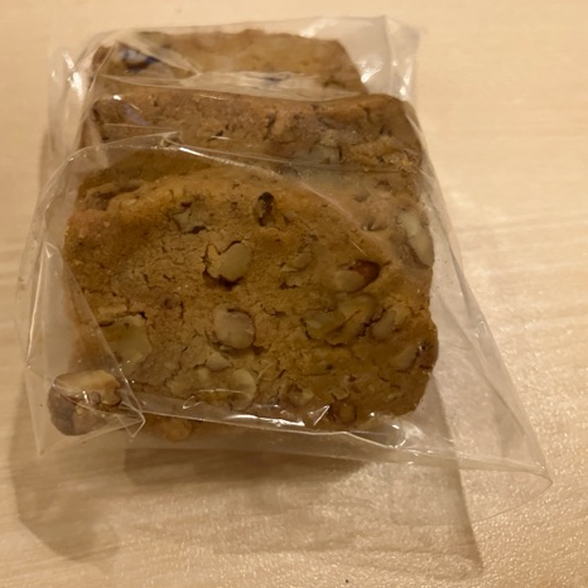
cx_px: 216
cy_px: 286
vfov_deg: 48.4
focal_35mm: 34
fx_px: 653
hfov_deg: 47.9
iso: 250
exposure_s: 1/40
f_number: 1.8
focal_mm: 3.99
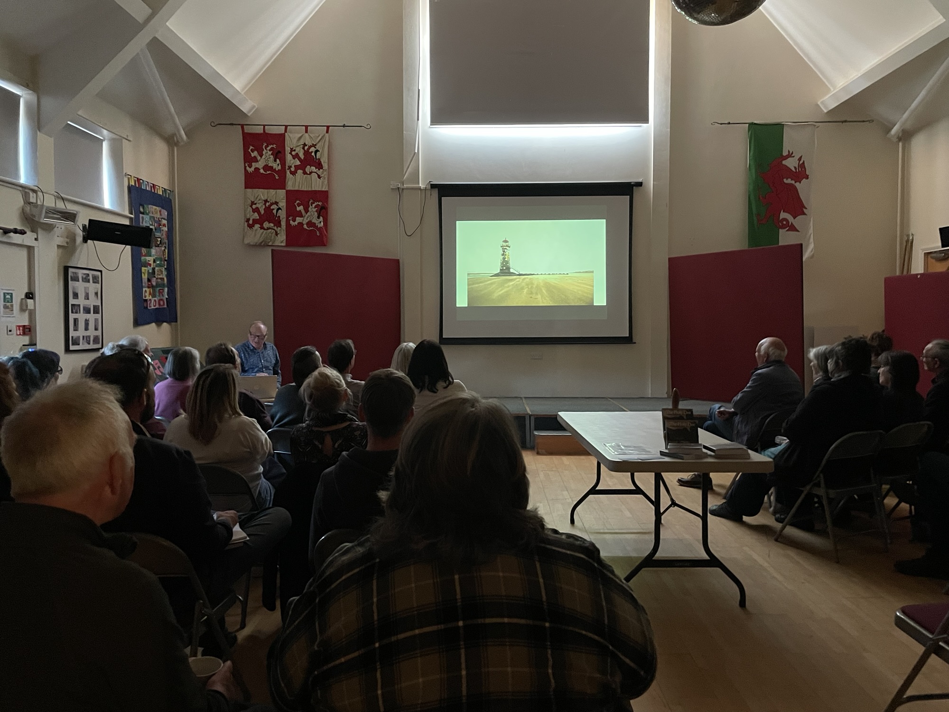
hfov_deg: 67.3
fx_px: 713
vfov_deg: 53.1
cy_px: 356
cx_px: 474
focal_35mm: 26
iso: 800
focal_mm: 4.2
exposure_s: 1/25
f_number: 1.6
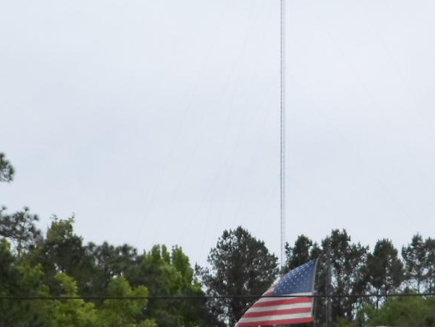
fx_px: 1546
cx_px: 416
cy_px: 296
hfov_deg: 15.8
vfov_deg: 12.0
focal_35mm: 123
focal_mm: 6.5
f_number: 3
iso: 80
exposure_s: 1/2000
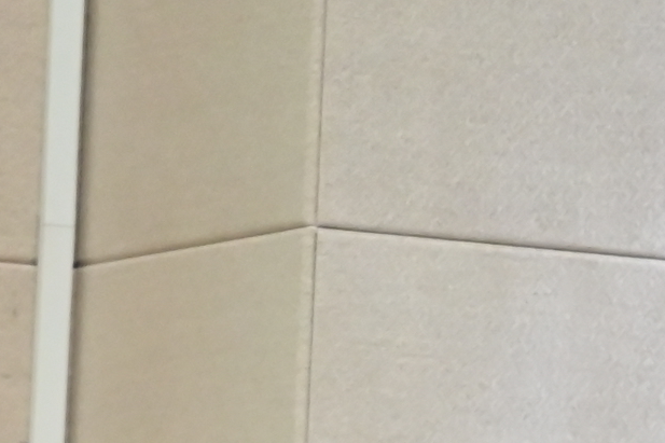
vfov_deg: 1.8
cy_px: 1353
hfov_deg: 2.7
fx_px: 14182
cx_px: 557
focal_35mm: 768
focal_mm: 105
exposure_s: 1/125
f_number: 2.8
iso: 2000
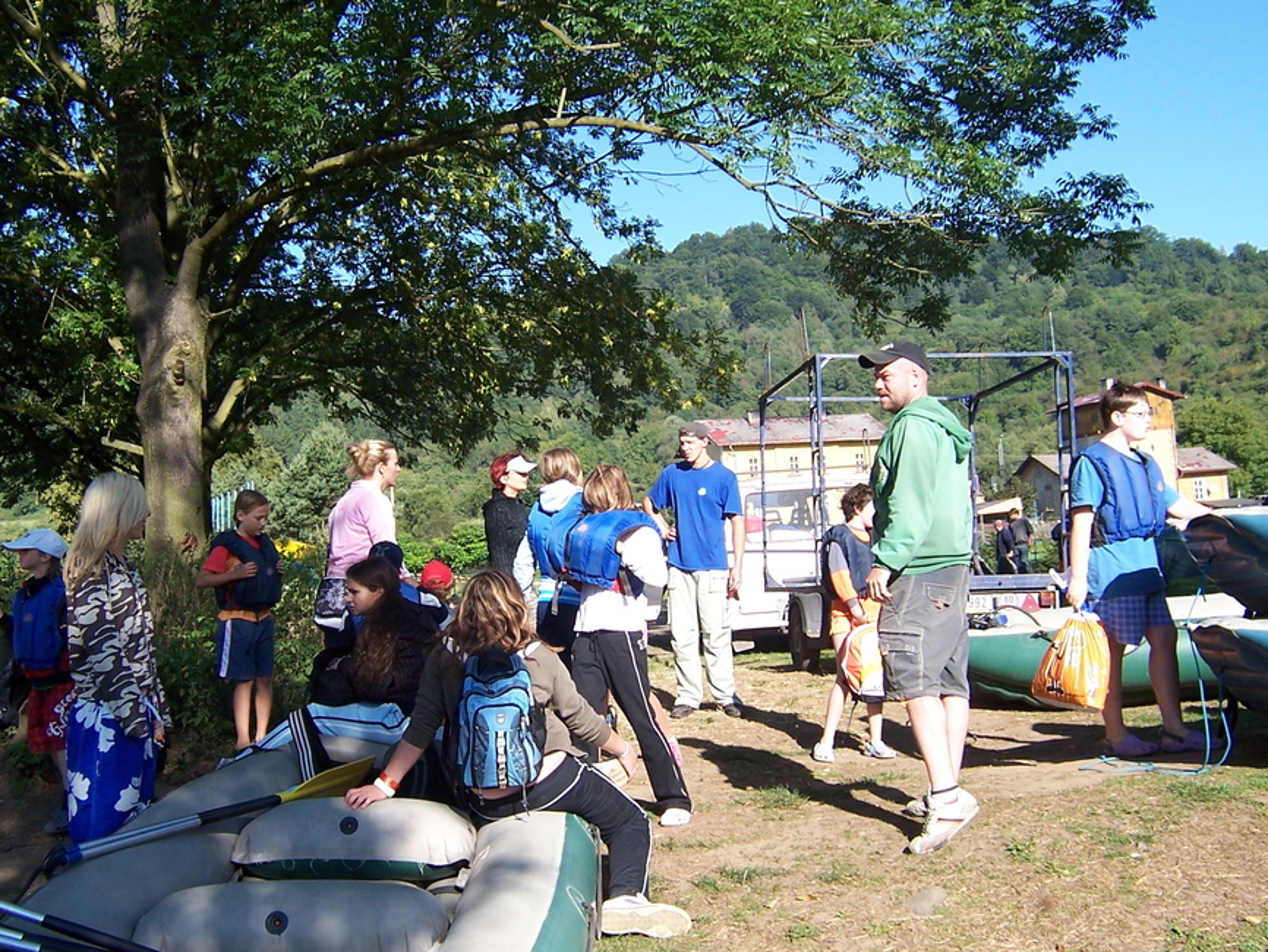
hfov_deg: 47.8
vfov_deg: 36.8
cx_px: 559
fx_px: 1429
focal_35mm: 39
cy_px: 499
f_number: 3.4
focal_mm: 5.5
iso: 80
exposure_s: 1/500
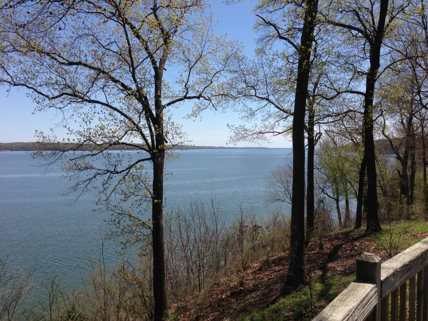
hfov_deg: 55.4
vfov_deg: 42.9
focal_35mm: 33
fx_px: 408
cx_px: 214
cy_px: 160
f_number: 2.4
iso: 50
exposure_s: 1/1695
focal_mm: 4.13
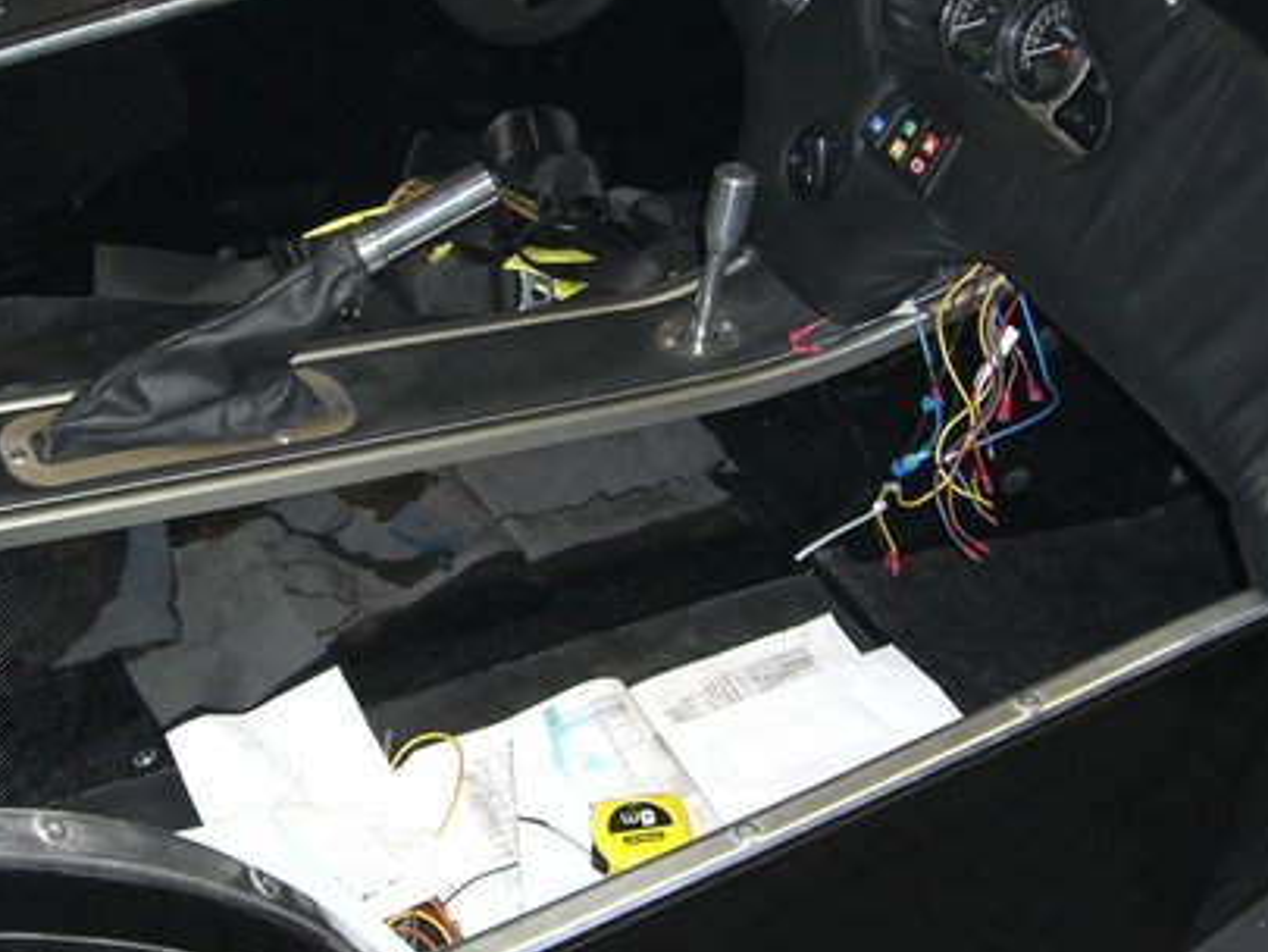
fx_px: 2198
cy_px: 376
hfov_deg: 32.0
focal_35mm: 60
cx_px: 438
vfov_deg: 24.4
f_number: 2.7
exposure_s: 1/60
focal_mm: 6.2
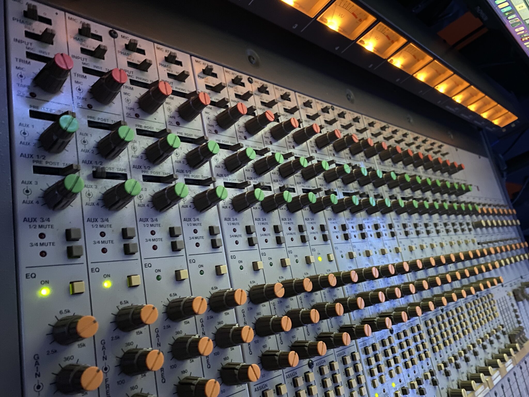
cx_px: 264
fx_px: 397
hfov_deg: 67.3
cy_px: 198
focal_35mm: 26
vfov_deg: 53.1
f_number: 1.8
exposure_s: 1/8
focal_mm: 4.25
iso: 500
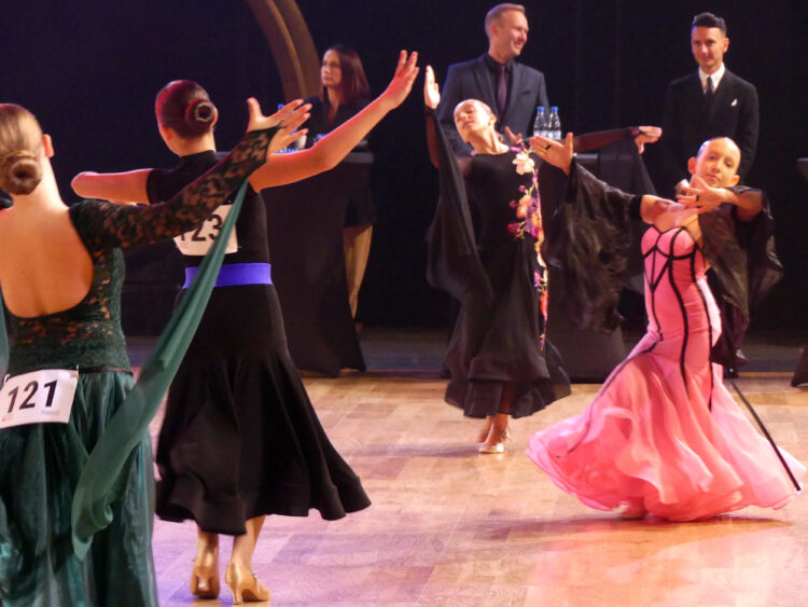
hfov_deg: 9.2
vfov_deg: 6.9
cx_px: 404
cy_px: 304
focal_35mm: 214
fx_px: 4997
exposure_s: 1/80
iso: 800
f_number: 2.8
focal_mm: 38.5
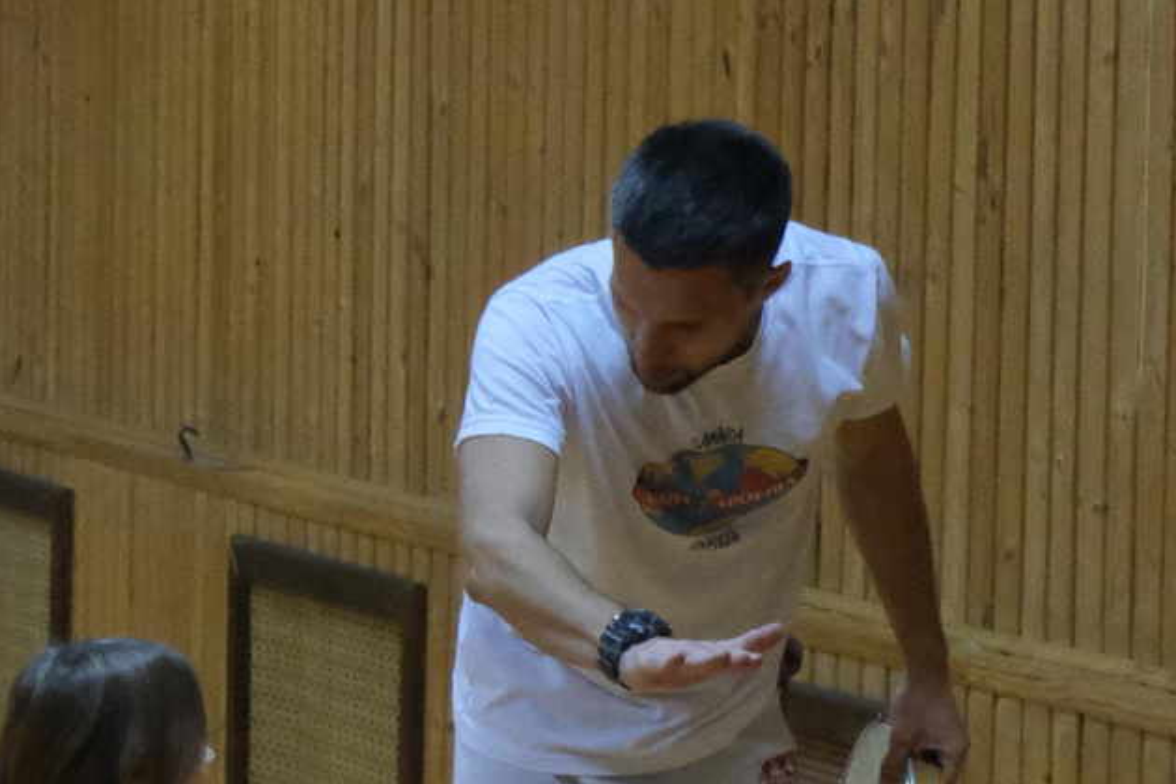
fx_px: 8101
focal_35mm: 248
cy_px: 1216
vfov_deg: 5.5
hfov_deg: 8.0
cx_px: -1060
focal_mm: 40.8
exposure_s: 1/160
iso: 6400
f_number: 5.6
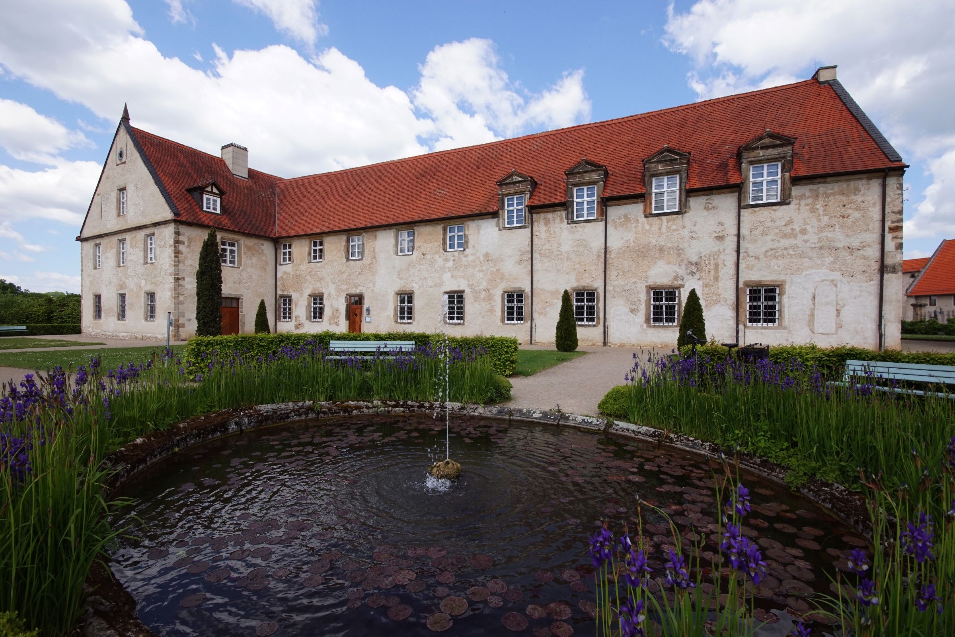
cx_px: 478
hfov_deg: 100.4
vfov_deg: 77.3
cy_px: 318
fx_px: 398
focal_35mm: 15
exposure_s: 1/320
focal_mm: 10
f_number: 10
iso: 400
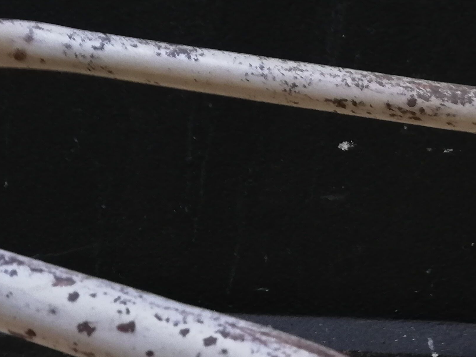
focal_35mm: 74
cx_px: 87
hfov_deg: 25.8
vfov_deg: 18.6
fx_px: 1017
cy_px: 449
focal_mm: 3.81
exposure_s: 1/33.3
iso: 200
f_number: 2.2
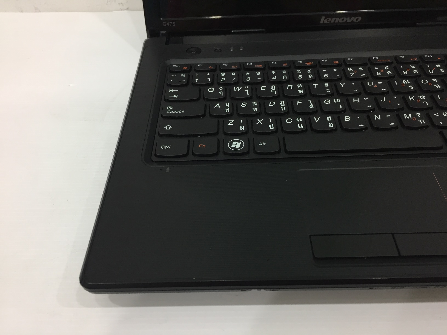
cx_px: 224
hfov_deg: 61.7
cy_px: 168
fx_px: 374
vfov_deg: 48.2
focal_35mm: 29
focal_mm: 4.15
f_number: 2.2
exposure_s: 1/33
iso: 100
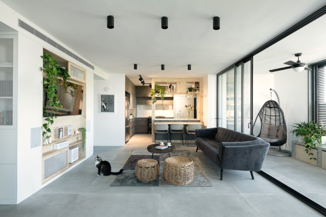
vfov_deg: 64.6
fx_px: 172
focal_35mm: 19
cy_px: 108
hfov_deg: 86.9
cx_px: 163
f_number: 11
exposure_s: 1
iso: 200
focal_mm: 19
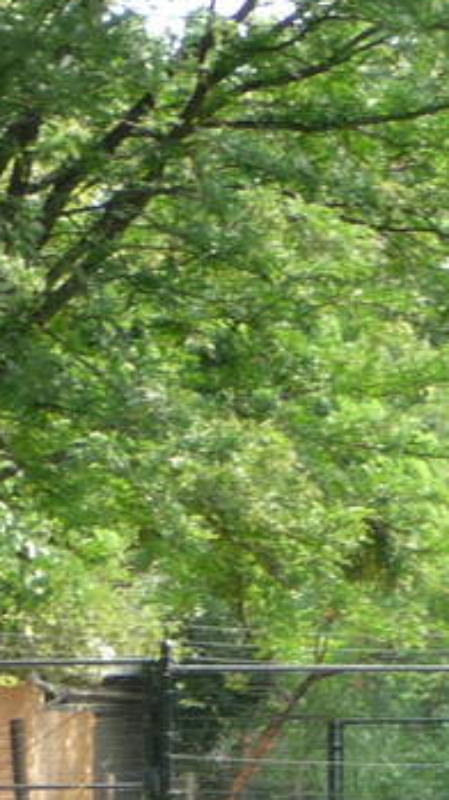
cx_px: -151
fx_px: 5828
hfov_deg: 4.4
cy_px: 883
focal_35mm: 275
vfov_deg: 7.8
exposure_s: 1/125
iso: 100
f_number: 4.3
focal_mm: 9.3
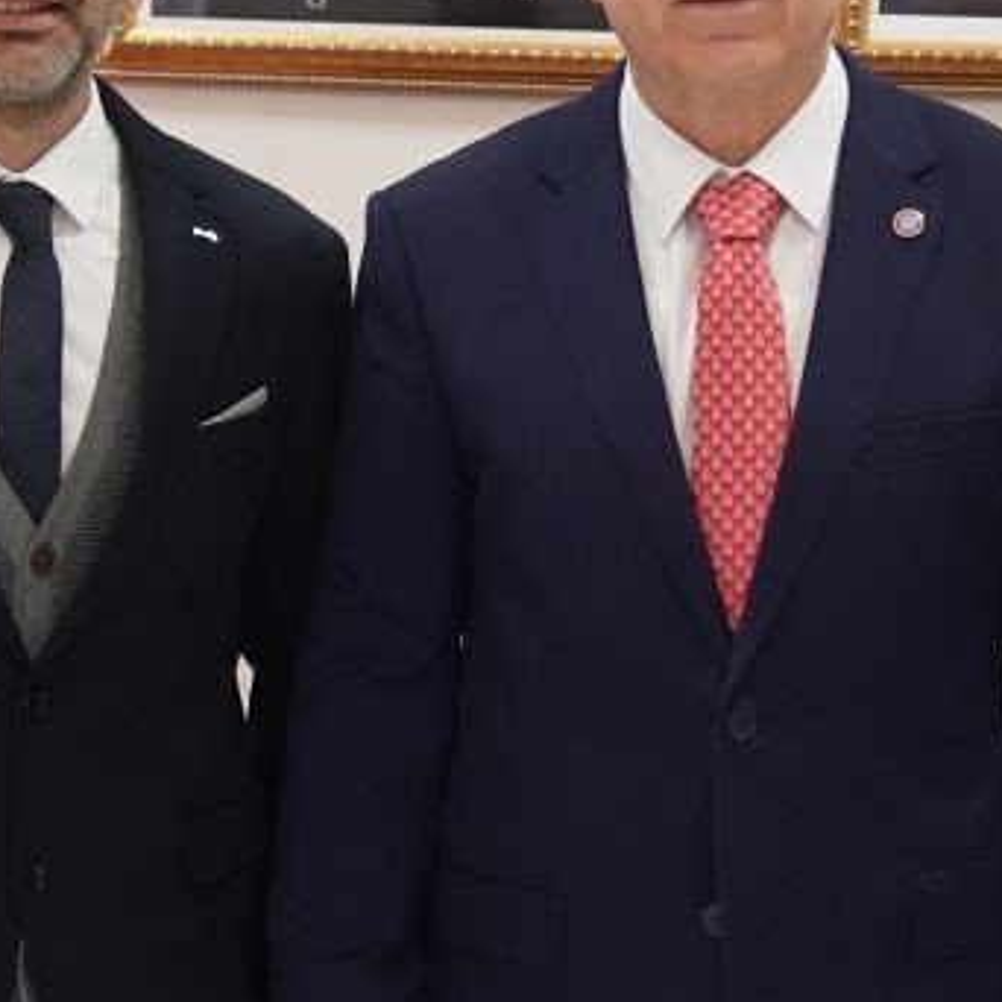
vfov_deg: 13.0
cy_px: 460
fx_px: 4388
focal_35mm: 134
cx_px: 680
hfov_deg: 13.0
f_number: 3.2
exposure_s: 1/125
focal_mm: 36
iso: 1600
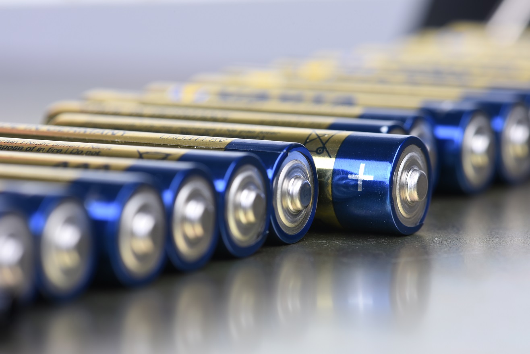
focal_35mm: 105
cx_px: 265
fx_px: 1546
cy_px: 177
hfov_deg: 19.5
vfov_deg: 13.0
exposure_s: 1/60
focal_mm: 105
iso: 79
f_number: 20
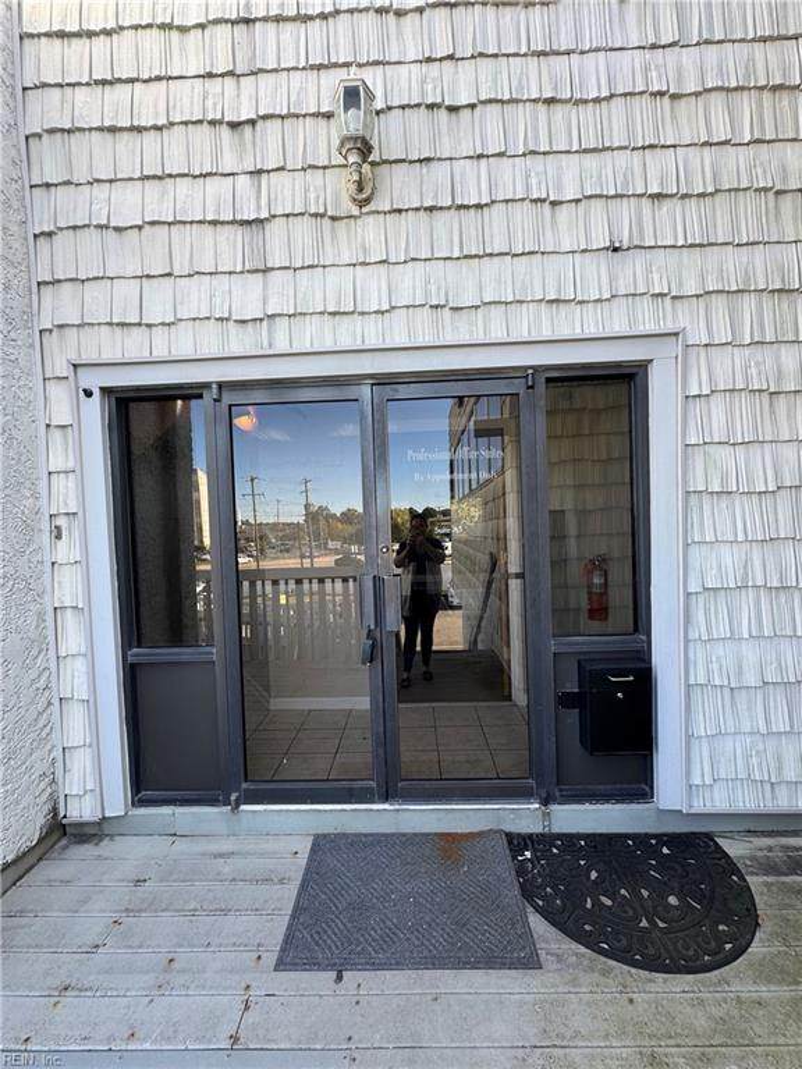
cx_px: 401
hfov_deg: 85.7
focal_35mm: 14
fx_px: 432
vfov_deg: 102.1
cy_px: 534
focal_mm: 2.22
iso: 40
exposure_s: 1/160
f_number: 2.2
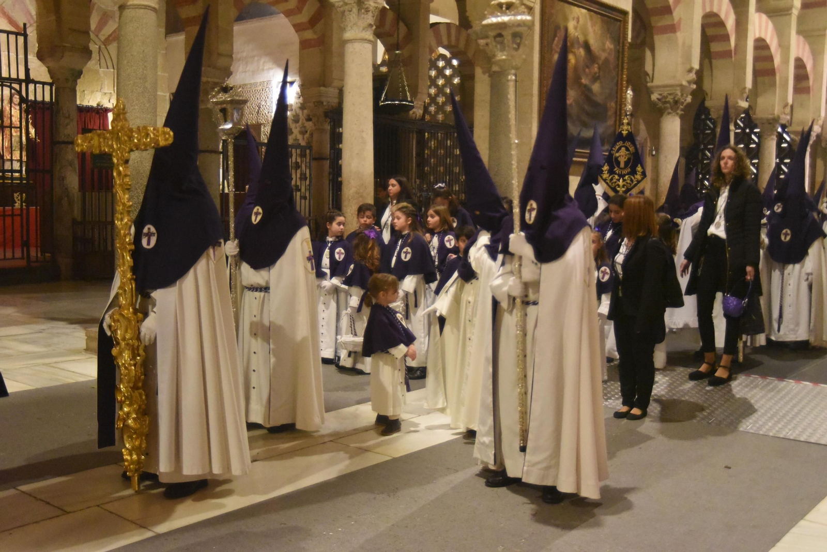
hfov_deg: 50.7
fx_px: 873
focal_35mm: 38
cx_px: 414
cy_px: 276
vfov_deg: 35.1
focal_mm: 38
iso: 12800
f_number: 3.8
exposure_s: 1/125
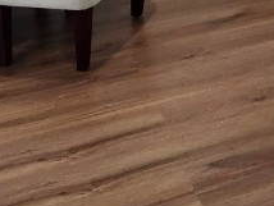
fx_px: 872
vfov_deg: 11.5
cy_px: -267
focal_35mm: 110
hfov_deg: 16.6
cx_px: 387
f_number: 1.8
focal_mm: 5.54
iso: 250
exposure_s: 1/120
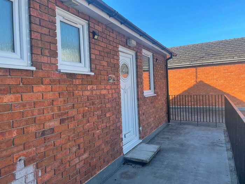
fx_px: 184
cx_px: 122
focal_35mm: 26
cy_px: 92
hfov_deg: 67.3
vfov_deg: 53.1
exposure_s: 1/924
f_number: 1.6
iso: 32
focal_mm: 4.2
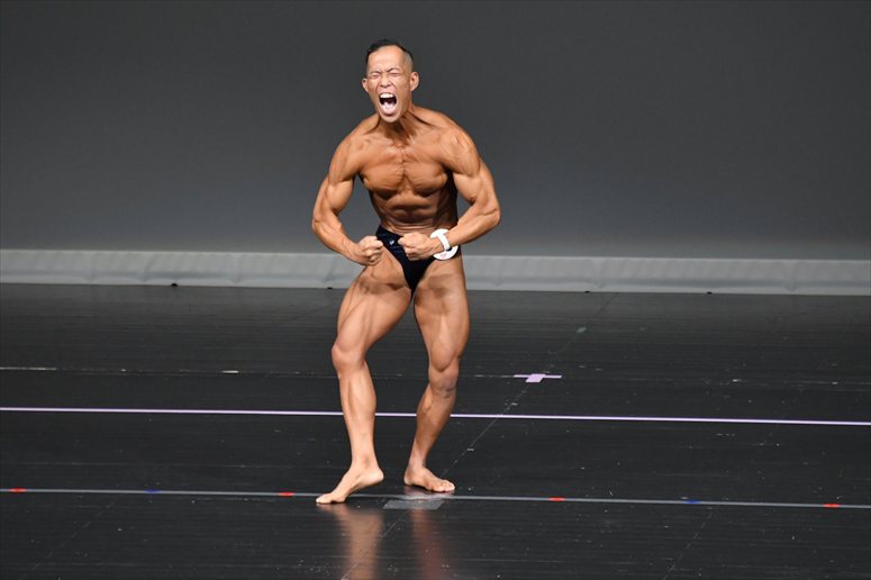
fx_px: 9069
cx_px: 436
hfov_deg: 5.5
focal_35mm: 375
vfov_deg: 3.7
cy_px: 290
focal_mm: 250
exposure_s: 1/400
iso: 4000
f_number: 5.6
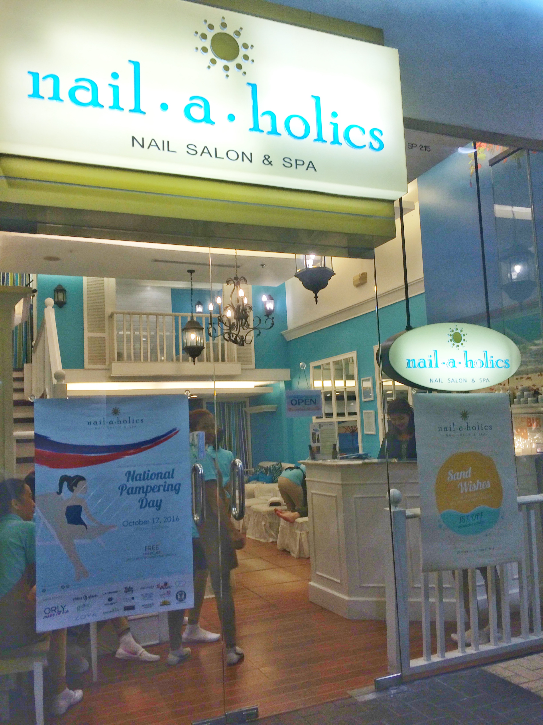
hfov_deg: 48.2
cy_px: 362
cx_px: 272
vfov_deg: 61.7
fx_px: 607
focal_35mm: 29
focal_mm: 4.15
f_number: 2.2
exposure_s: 1/40
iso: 40
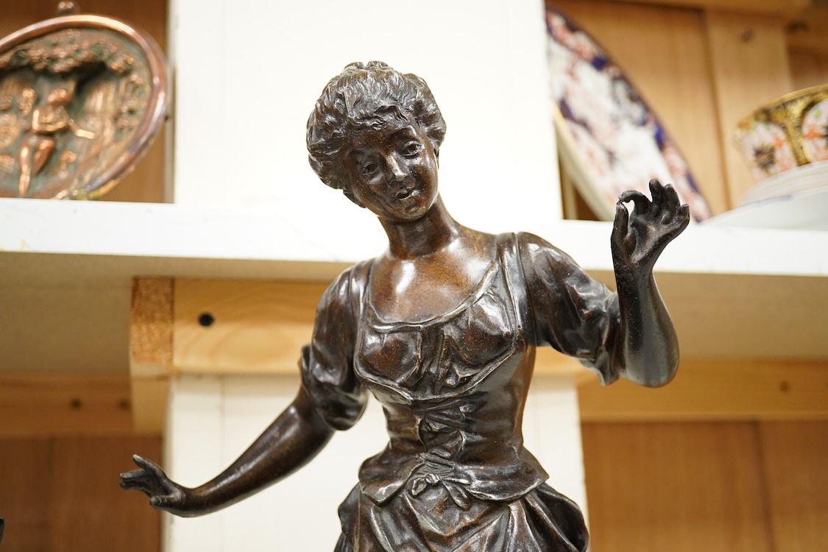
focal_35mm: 45
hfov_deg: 43.6
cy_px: 276
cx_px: 414
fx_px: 1035
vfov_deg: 29.9
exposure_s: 1/160
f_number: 5
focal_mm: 30
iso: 2500
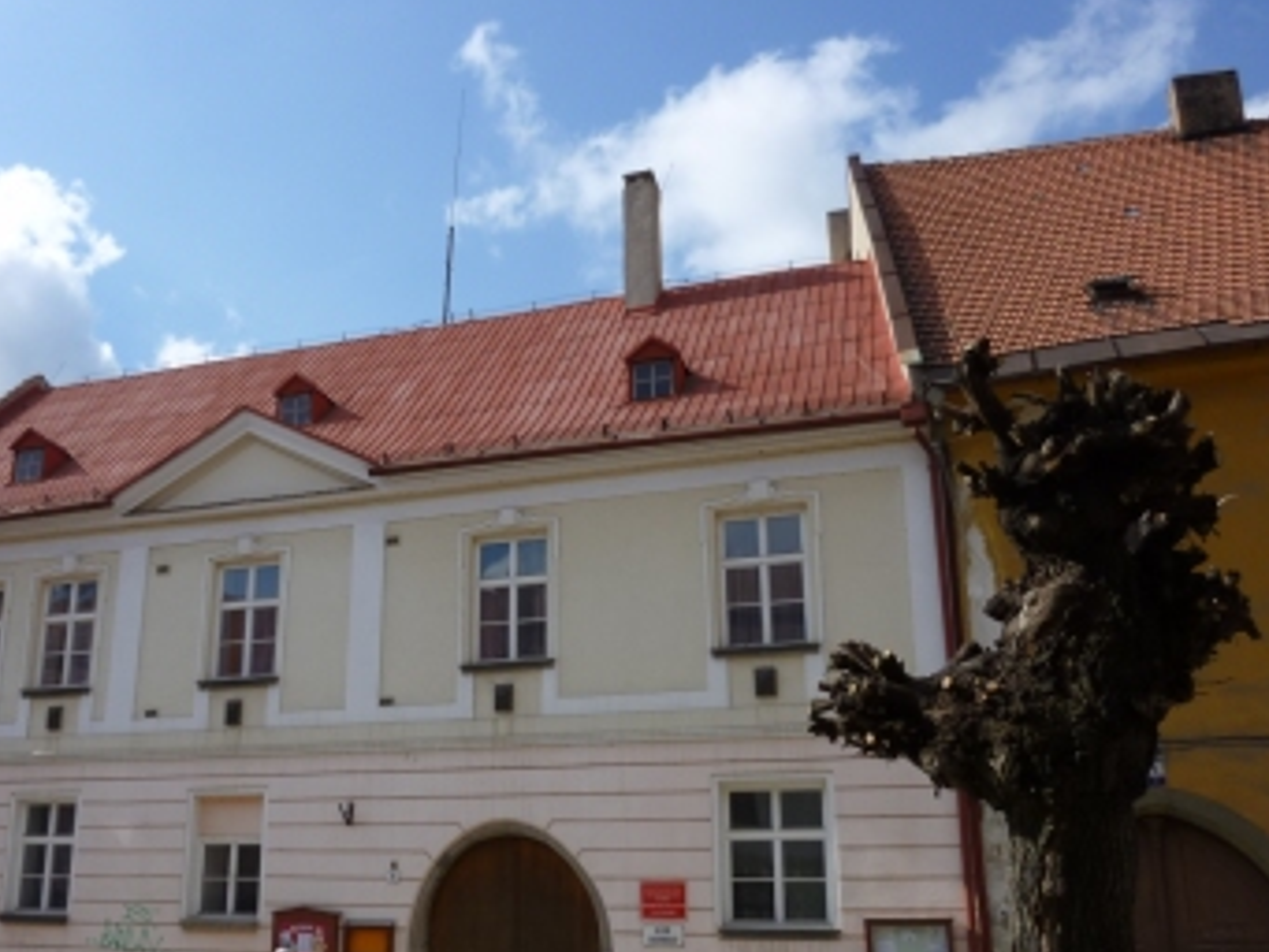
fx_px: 1210
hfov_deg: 54.7
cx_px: 473
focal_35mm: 33
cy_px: 584
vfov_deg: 42.7
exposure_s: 1/800
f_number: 3.3
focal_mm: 4.5
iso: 80
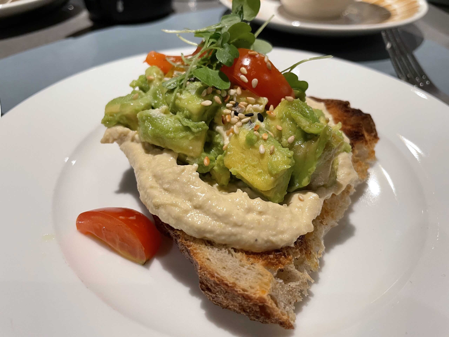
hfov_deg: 67.3
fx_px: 337
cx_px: 224
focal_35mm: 26
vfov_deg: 53.1
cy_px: 168
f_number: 1.6
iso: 200
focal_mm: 4.2
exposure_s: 1/49
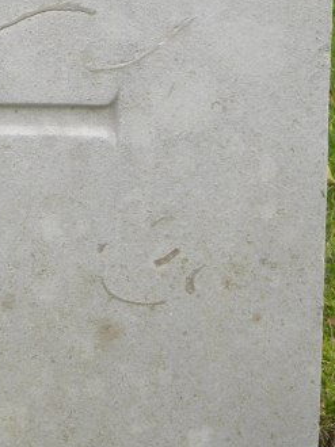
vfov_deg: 9.4
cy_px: -191
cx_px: -22
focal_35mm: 205
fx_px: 2649
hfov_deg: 7.2
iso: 64
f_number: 4
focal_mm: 11.8
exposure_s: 1/171
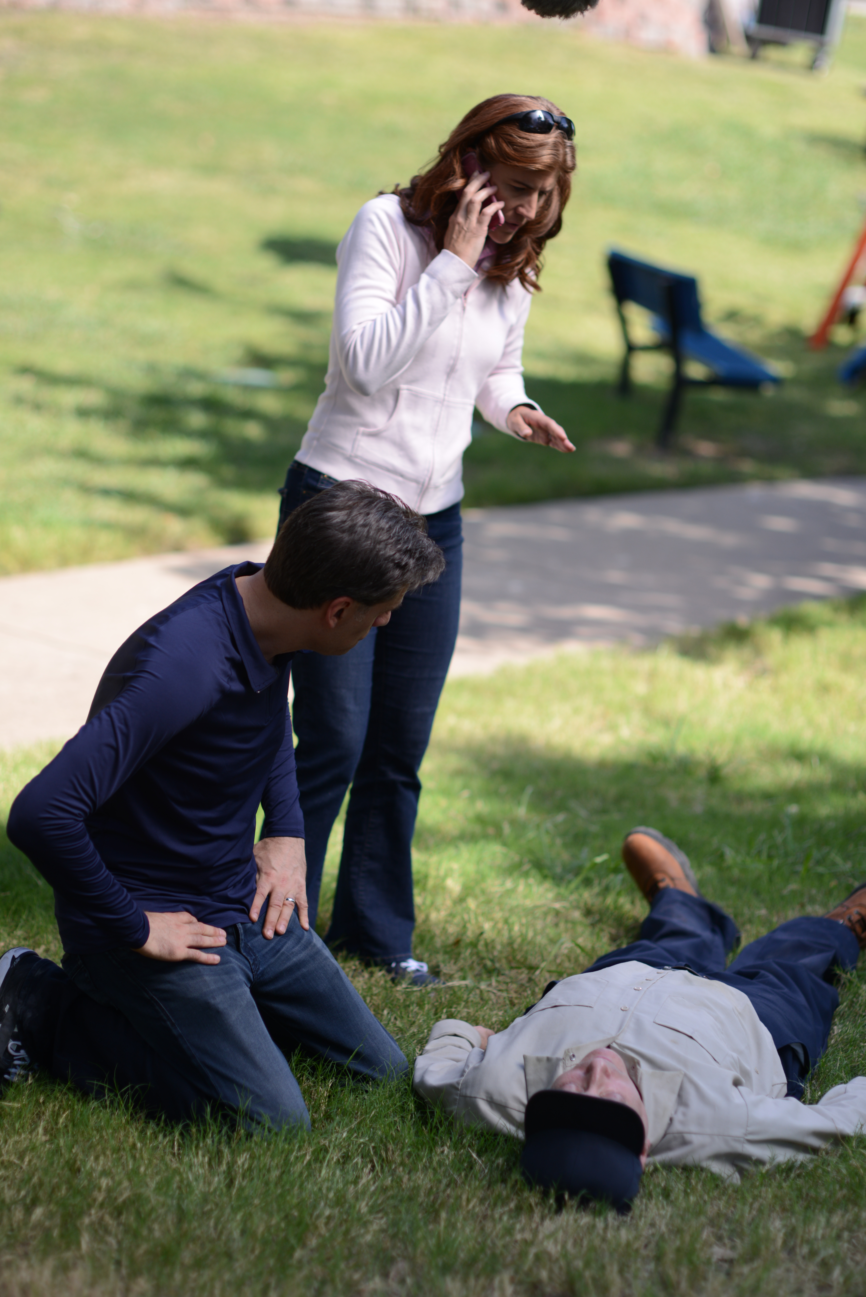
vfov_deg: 23.9
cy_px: 648
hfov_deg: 16.1
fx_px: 3065
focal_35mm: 85
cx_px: 433
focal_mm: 85
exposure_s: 1/3200
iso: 200
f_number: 2
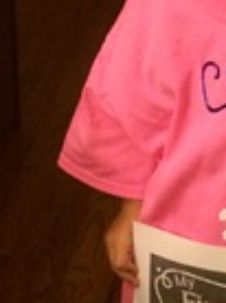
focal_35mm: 101
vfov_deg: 19.2
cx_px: 298
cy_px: 37
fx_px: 882
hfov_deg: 14.0
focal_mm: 4.15
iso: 500
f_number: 2.2
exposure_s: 1/15
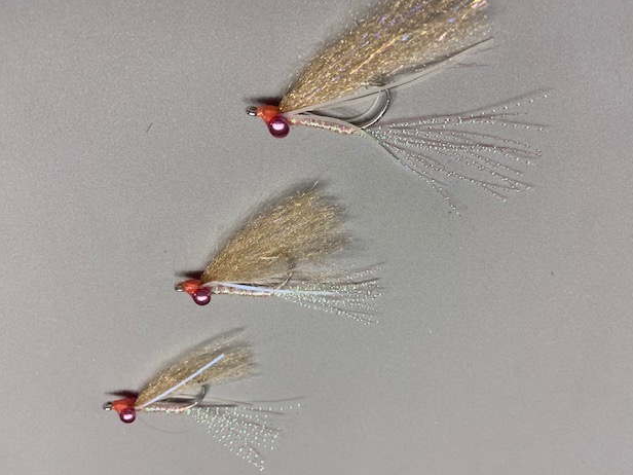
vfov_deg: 51.3
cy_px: 246
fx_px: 494
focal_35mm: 27
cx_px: 328
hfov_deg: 65.3
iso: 80
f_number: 1.8
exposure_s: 1/120
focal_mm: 4.25
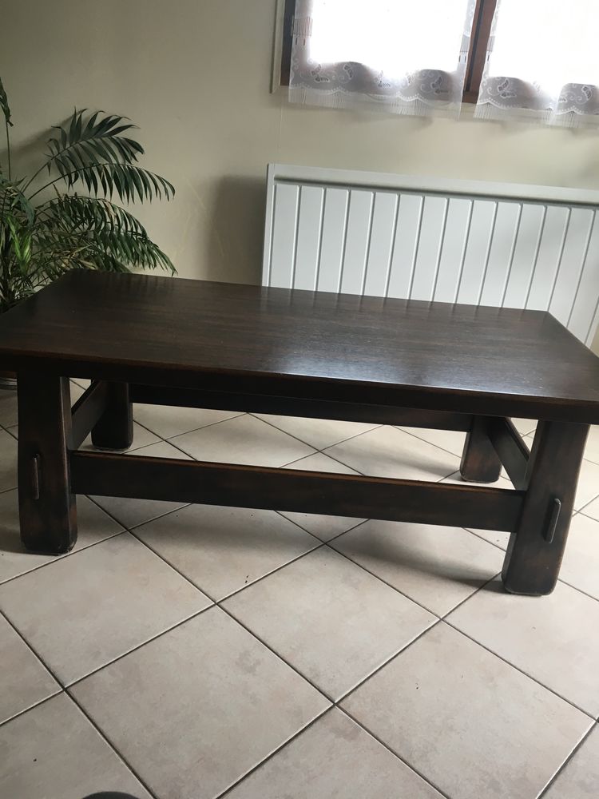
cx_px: 300
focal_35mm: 29
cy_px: 400
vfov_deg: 61.7
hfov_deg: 48.2
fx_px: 669
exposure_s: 1/33
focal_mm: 4.15
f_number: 2.2
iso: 40
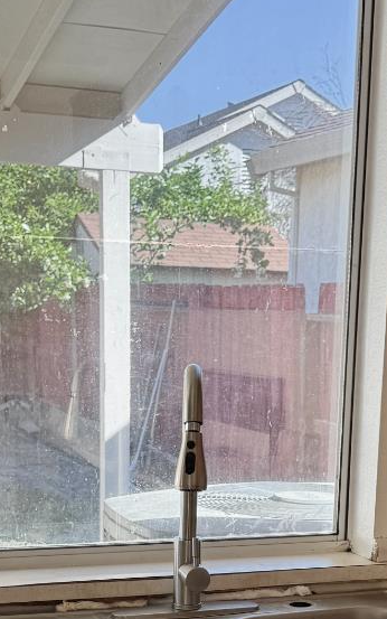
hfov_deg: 18.9
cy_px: 585
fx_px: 1163
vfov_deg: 28.3
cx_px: 240
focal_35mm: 69
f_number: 1.78
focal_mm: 6.76
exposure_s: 1/121
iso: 64
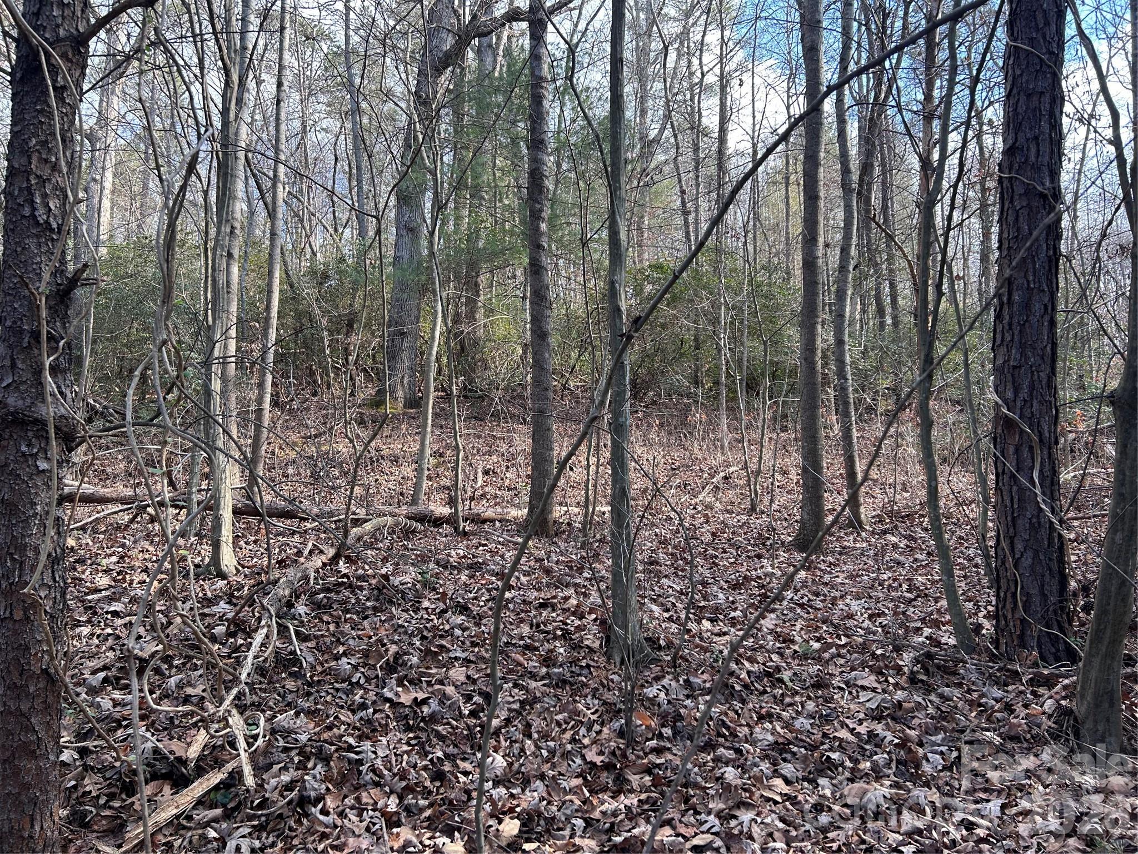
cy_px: 427
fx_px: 855
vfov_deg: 53.1
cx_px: 569
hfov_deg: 67.3
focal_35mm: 26
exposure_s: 1/359
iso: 50
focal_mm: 5.7
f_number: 1.5
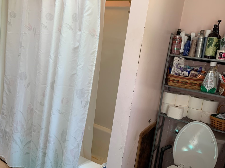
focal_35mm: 28
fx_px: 182
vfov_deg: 49.7
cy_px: 87
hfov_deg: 63.4
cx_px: 117
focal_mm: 4.25
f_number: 1.8
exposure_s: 1/121
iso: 64
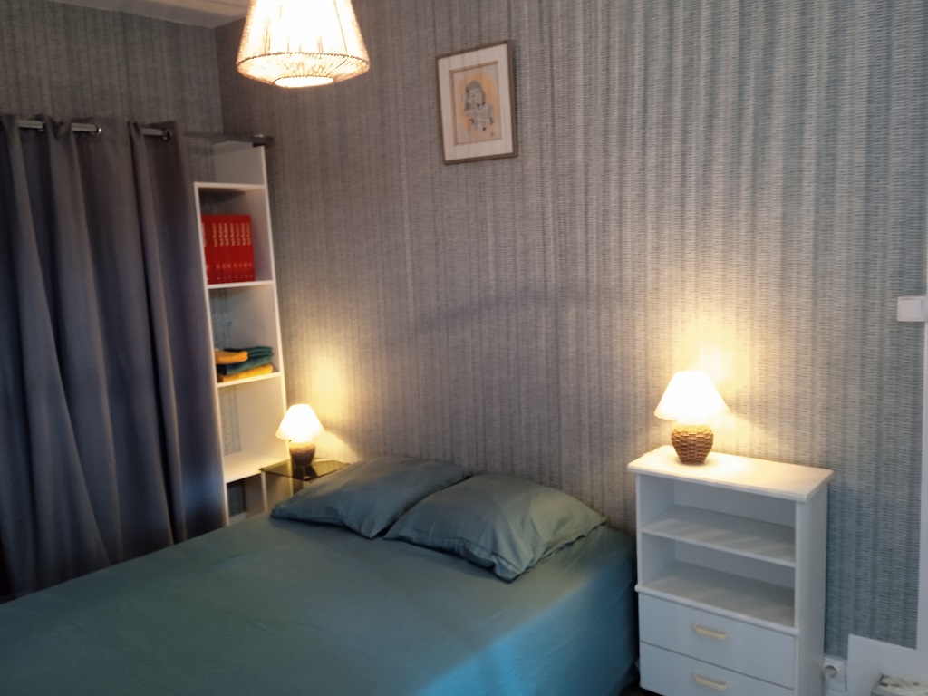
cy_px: 348
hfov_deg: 63.4
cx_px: 464
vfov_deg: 49.7
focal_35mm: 28
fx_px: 751
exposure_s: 1/20
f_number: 2.2
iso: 509
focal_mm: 3.43
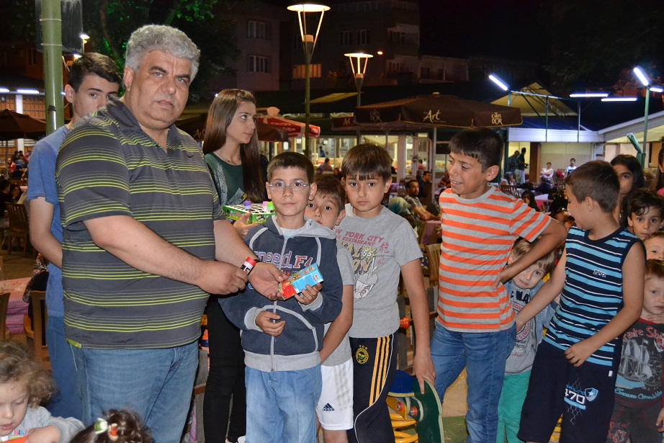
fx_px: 719
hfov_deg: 49.5
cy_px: 222
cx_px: 332
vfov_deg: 34.2
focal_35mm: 39
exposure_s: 1/60
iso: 3200
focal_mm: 26
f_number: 4
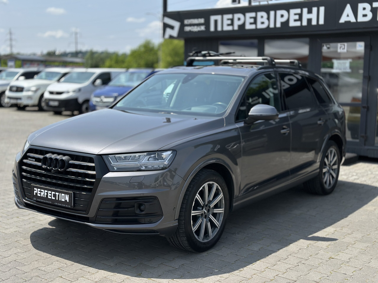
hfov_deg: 39.7
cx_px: 189
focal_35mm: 48
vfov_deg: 30.3
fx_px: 524
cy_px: 142
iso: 100
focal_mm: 6.86
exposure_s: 1/5556
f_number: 1.78
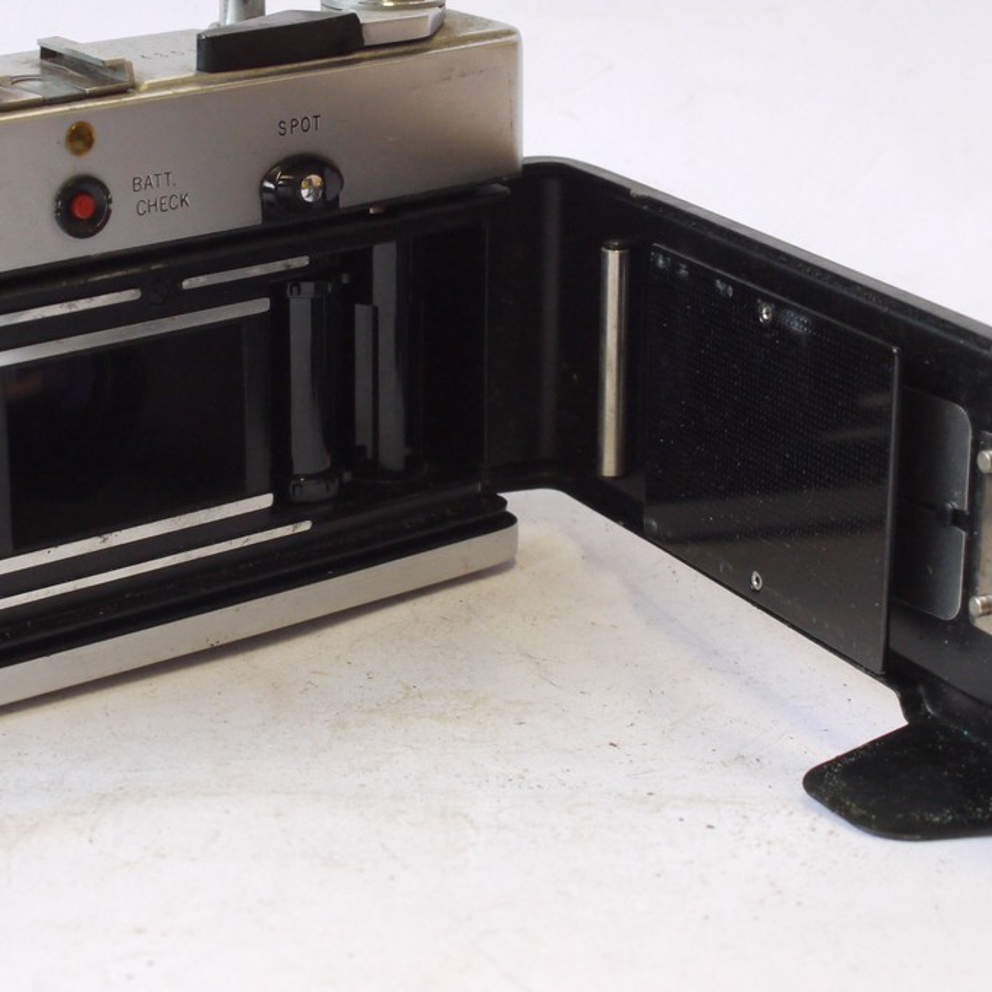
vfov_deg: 18.7
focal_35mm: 93
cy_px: 423
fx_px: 3015
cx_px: 423
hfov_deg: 18.7
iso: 800
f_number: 8
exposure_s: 1/80
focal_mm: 30
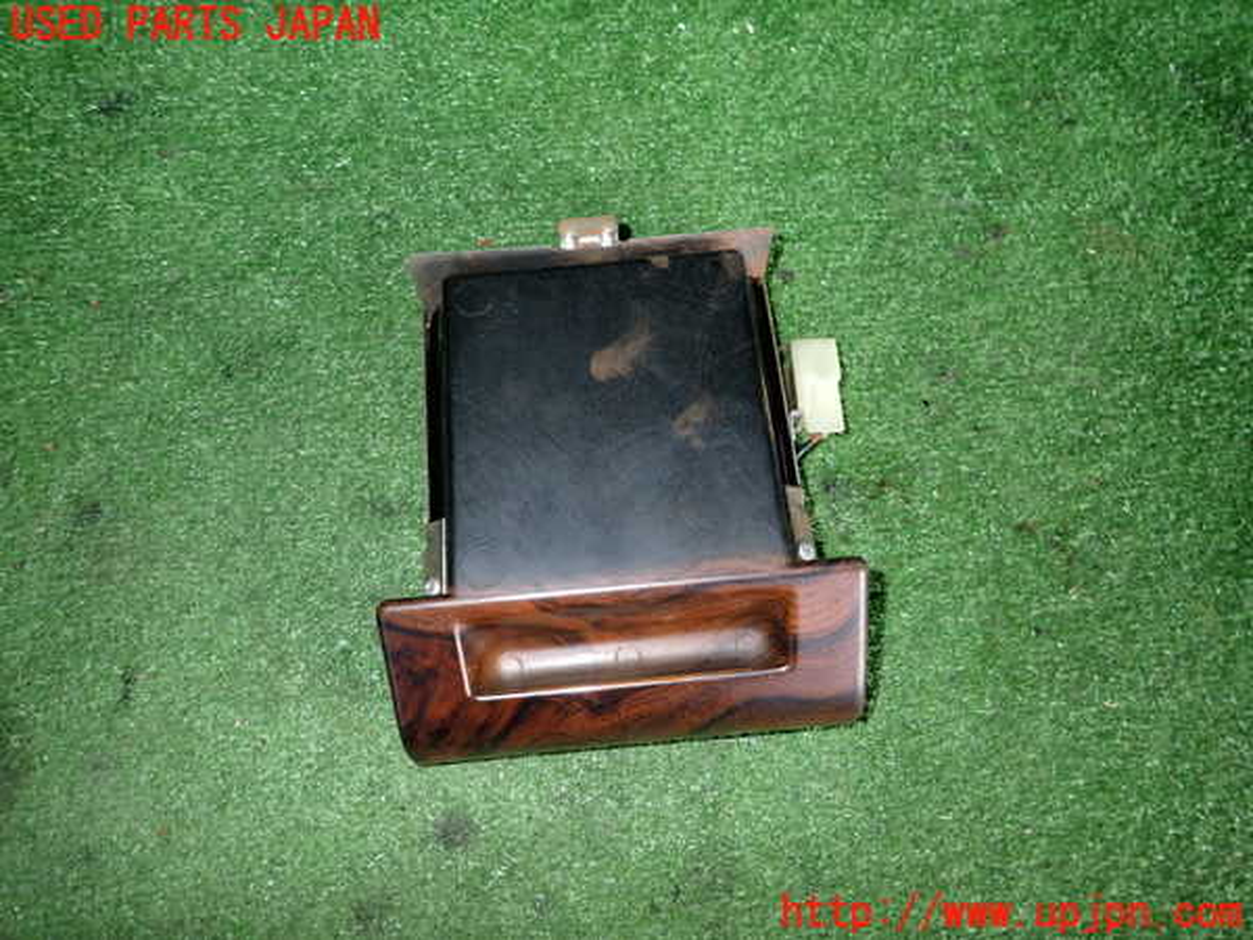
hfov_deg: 69.4
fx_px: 905
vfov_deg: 54.9
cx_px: 626
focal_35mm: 25
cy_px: 470
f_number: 5.6
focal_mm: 4.5
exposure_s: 1/30
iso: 200
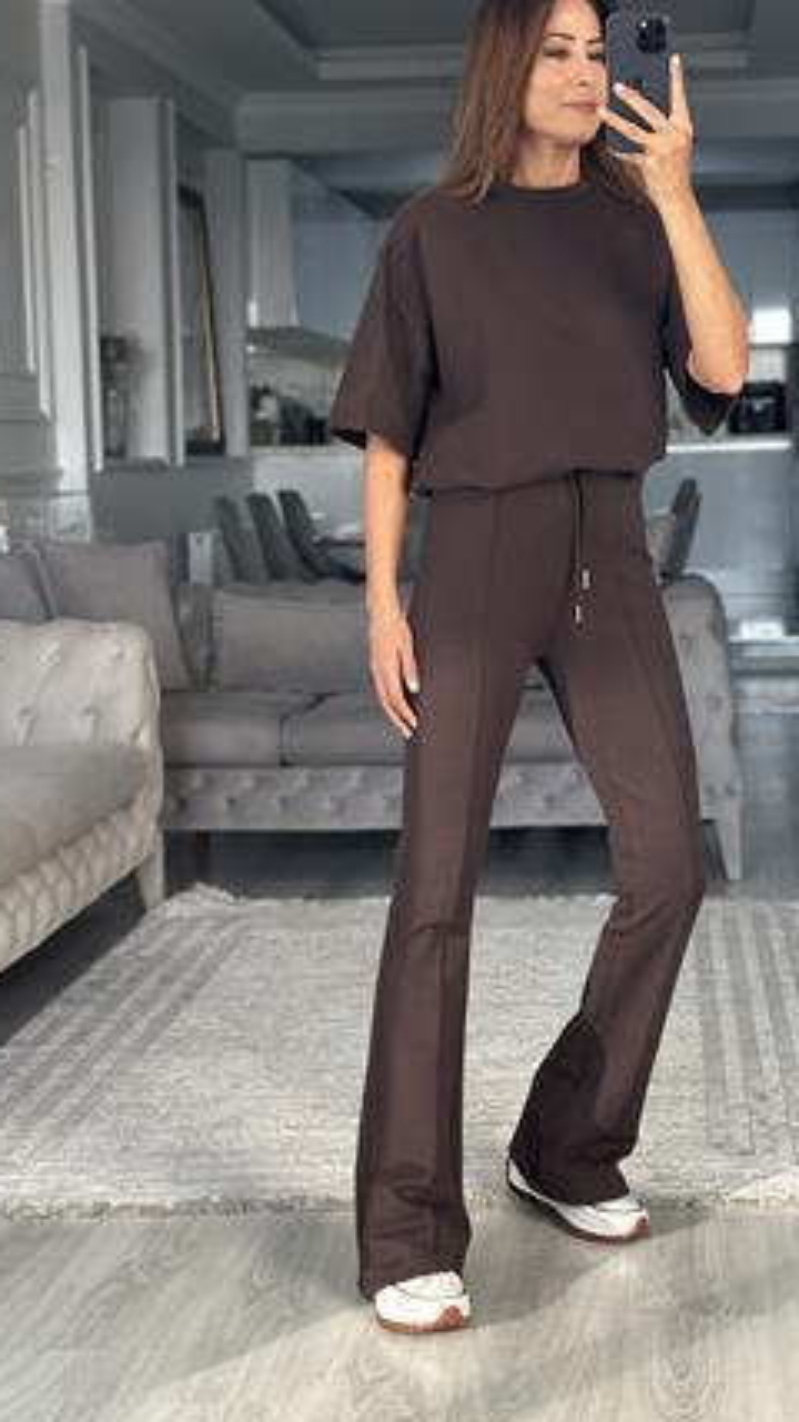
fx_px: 2337
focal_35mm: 62
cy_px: 629
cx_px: 536
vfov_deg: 33.8
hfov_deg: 19.3
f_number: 1.78
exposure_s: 1/161
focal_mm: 6.86
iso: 100
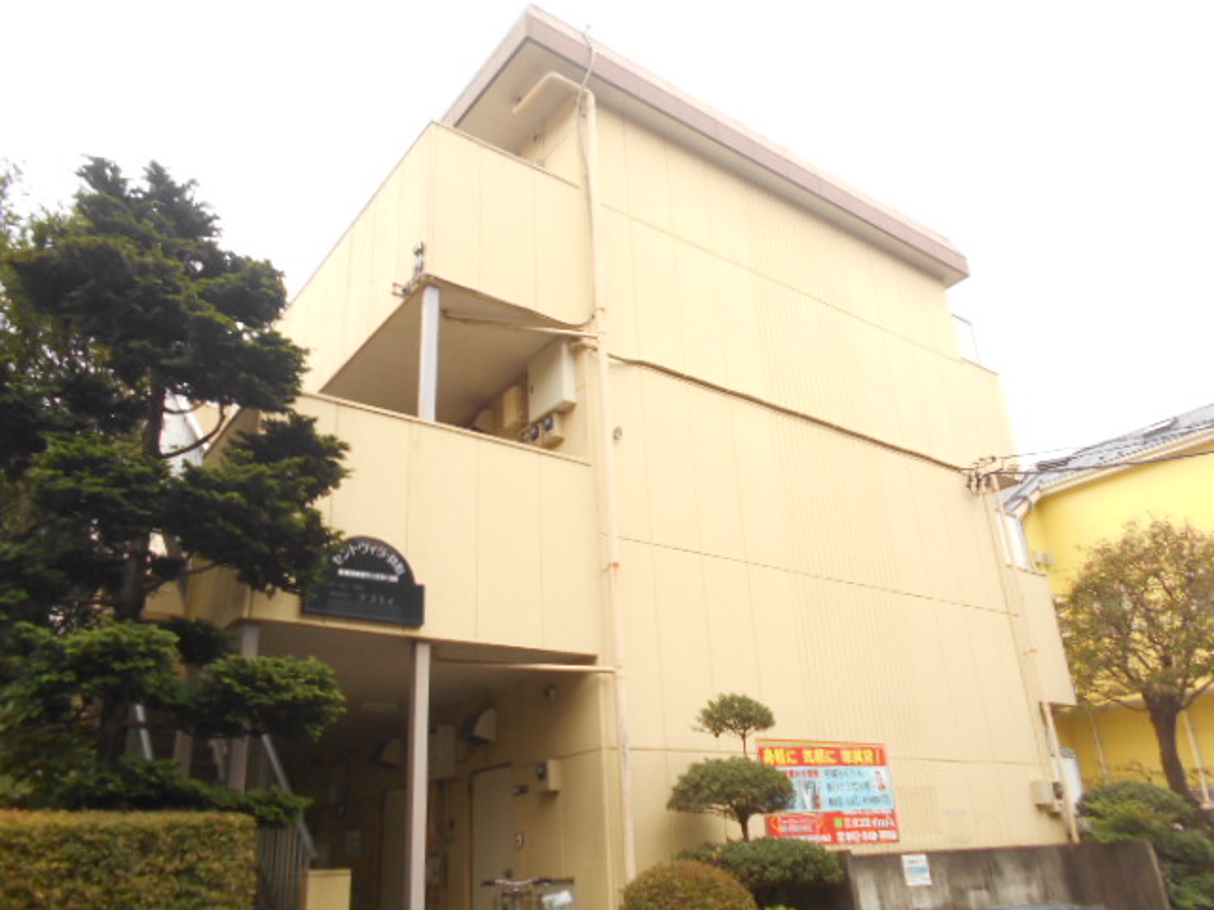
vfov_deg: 53.1
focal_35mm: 26
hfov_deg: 67.3
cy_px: 455
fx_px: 912
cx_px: 607
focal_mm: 4.6
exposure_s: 1/30
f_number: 3.2
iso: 140
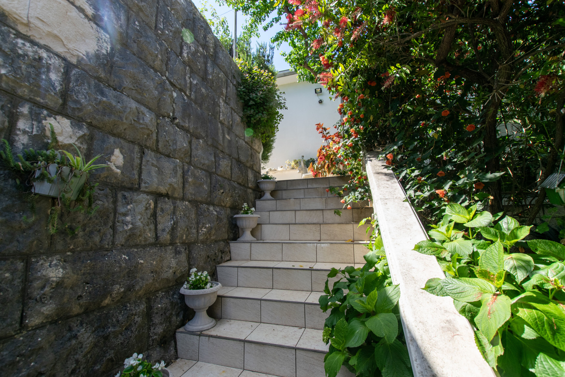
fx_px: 235
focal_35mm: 15
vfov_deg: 77.3
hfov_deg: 100.4
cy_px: 188
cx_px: 282
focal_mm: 10
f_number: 8
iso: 200
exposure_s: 1/200
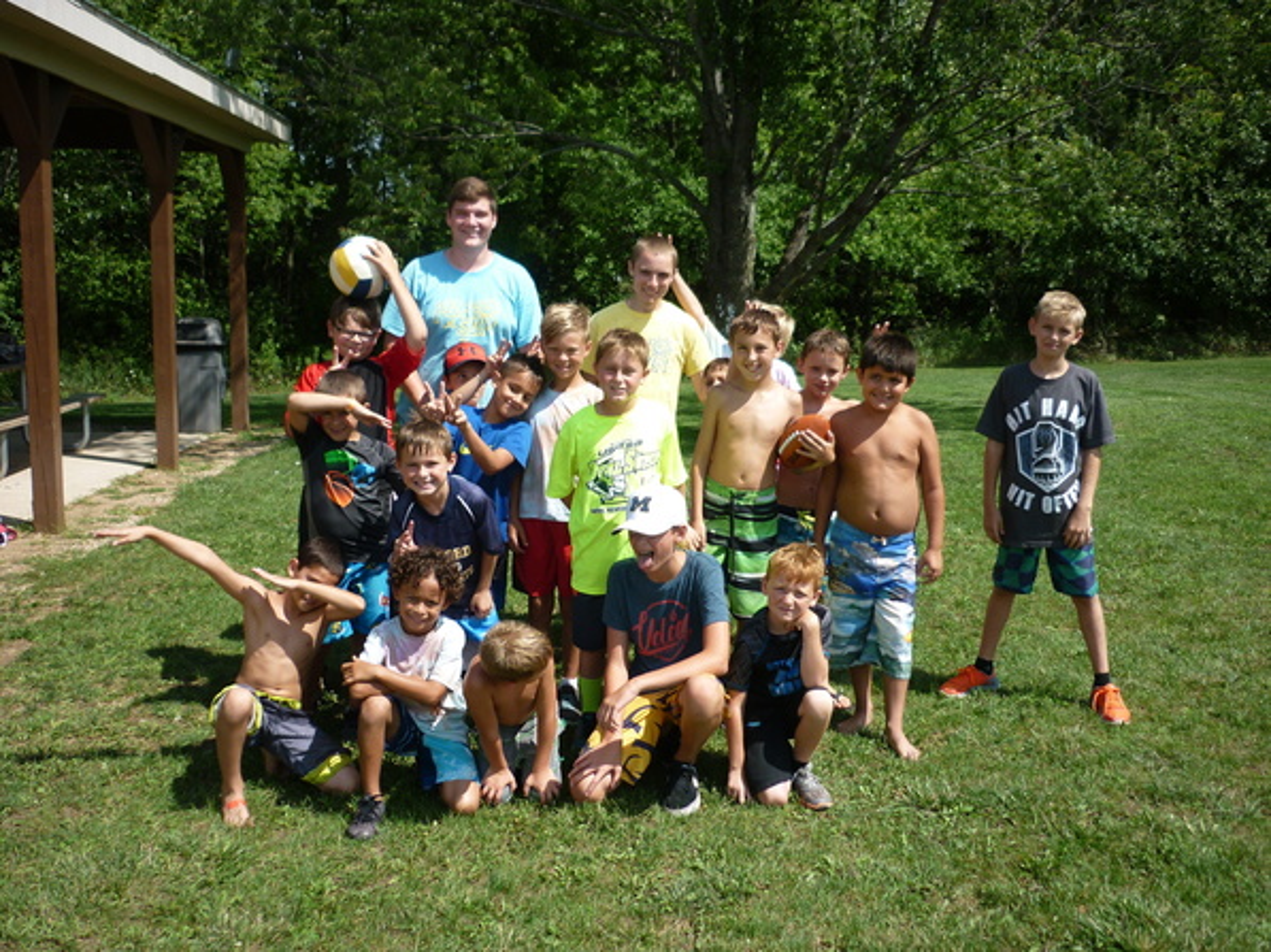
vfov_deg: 42.9
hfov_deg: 55.4
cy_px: 476
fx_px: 1211
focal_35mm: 33
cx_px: 636
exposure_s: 1/160
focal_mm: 5.5
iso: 80
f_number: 8
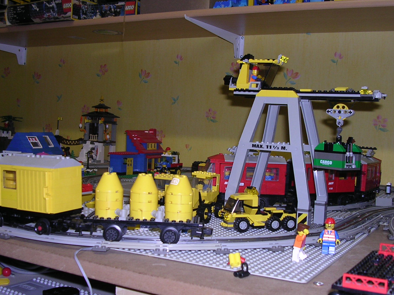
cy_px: 171
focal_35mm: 45
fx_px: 512
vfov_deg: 32.1
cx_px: 200
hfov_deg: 42.1
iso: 100
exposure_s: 1/60.1
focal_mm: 5.8
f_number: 2.8
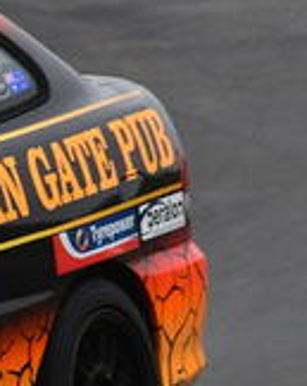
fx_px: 39682
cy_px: 95
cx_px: -528
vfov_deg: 0.6
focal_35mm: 3484
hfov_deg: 0.4
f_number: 9
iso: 1000
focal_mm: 500
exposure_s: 1/640
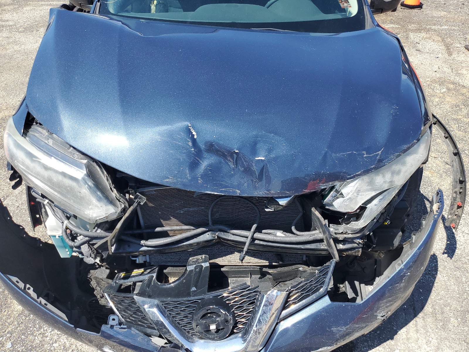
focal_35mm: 26
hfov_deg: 67.3
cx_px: 234
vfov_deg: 53.1
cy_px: 176
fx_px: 352
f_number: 1.5
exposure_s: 1/1250
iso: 50
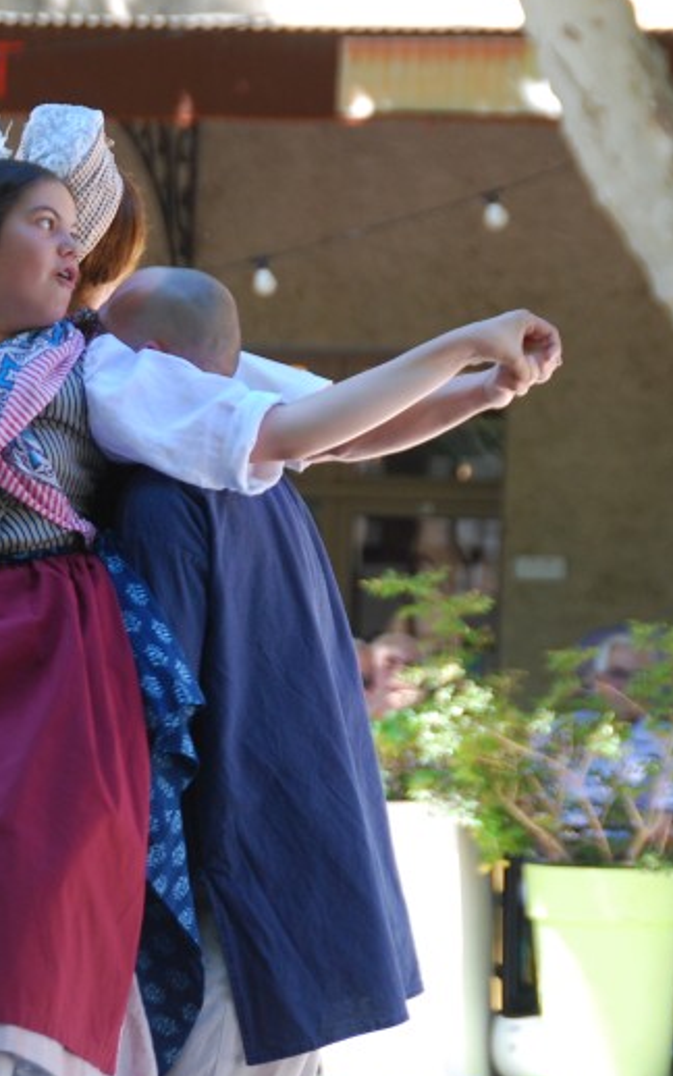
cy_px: 496
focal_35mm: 251
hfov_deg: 5.2
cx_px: 113
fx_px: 7358
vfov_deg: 8.4
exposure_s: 1/125
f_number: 5.3
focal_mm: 95
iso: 280
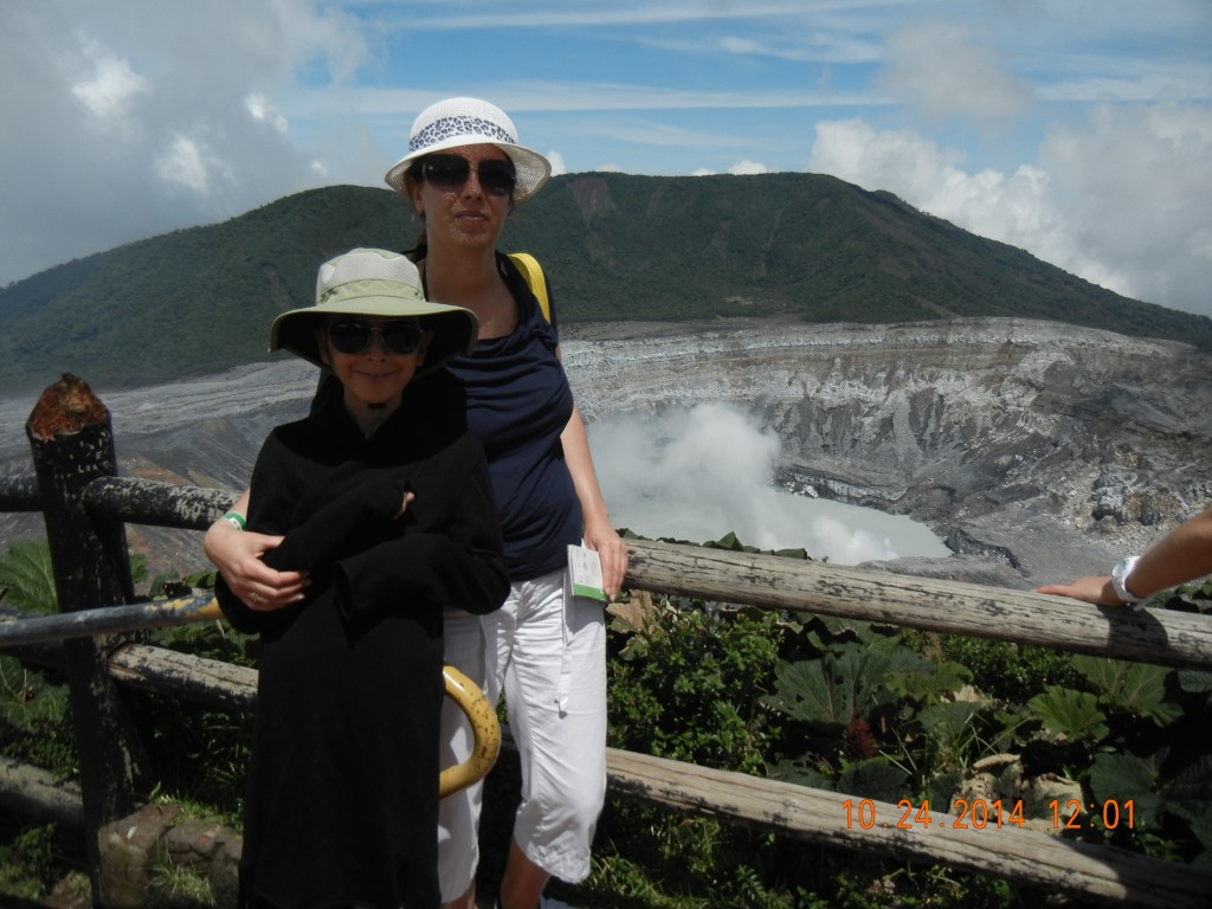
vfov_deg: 46.8
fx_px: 1050
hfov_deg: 60.0
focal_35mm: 30
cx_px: 606
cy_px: 454
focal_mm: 5.4
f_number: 7
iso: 160
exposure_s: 1/872
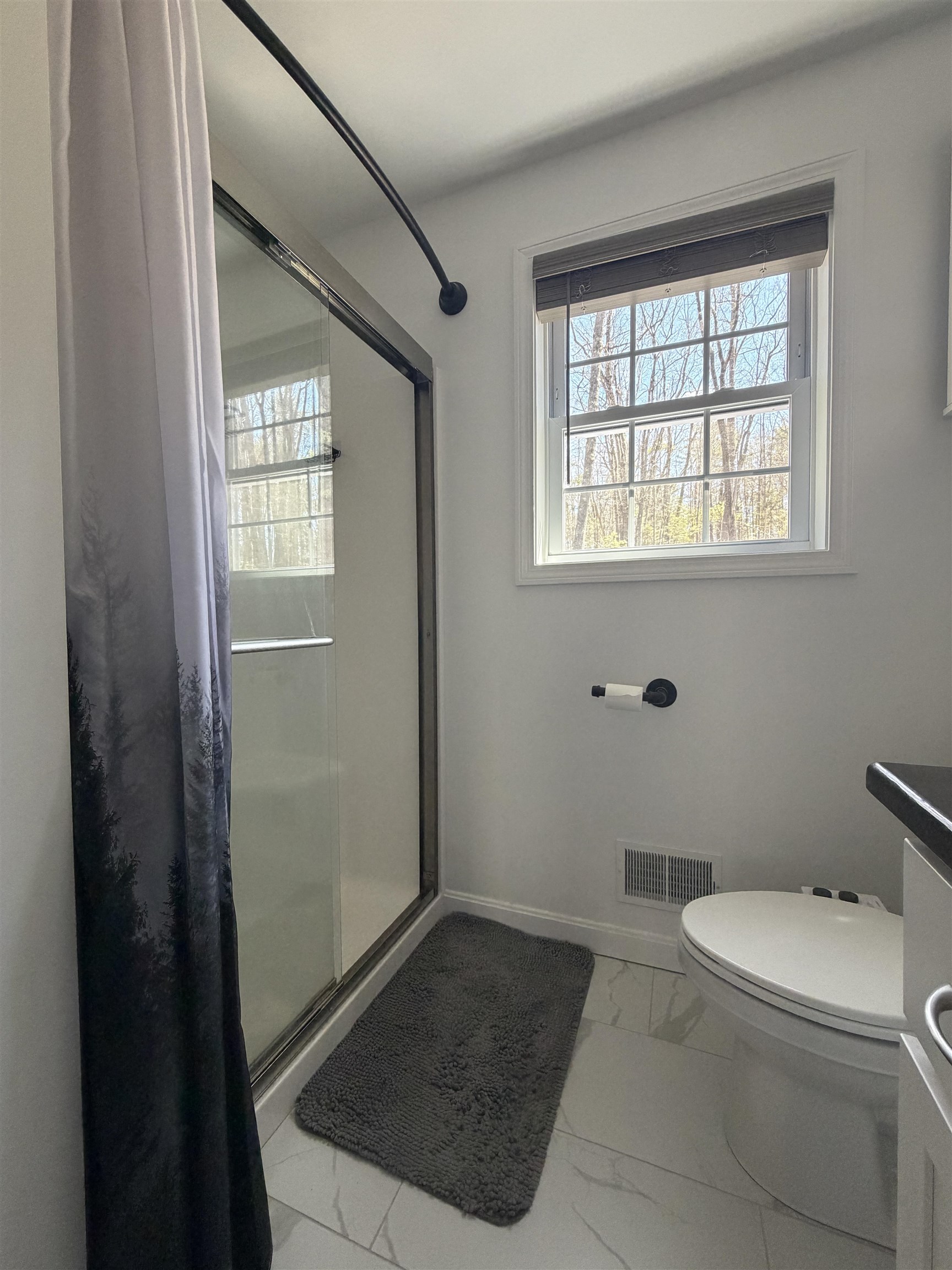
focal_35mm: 14
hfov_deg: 85.7
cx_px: 476
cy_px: 635
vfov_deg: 102.1
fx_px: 513
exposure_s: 1/89
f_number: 2.2
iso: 320
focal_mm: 2.22
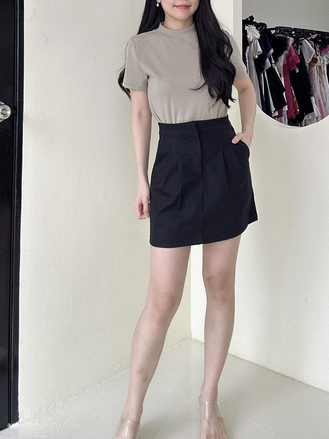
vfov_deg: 59.5
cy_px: 179
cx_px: 187
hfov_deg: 46.7
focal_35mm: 30
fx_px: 380
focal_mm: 2.69
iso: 100
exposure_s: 1/60
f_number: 1.9
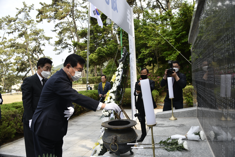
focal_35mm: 30
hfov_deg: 61.9
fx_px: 196
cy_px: 78
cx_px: 118
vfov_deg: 43.6
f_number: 5
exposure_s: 1/125
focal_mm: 30
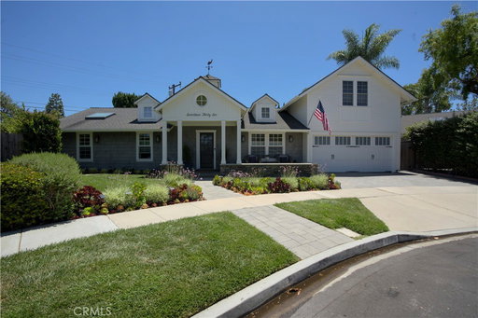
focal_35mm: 16
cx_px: 239
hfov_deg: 96.8
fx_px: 212
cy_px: 159
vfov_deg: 73.7
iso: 100
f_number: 10
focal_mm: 16
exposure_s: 1/160
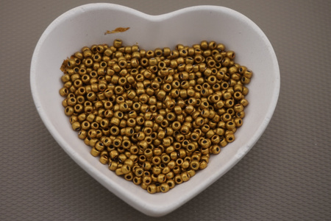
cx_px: 166
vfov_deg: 18.9
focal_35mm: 72
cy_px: 110
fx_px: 662
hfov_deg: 28.1
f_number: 6.3
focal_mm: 48
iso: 100
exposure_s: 1/80
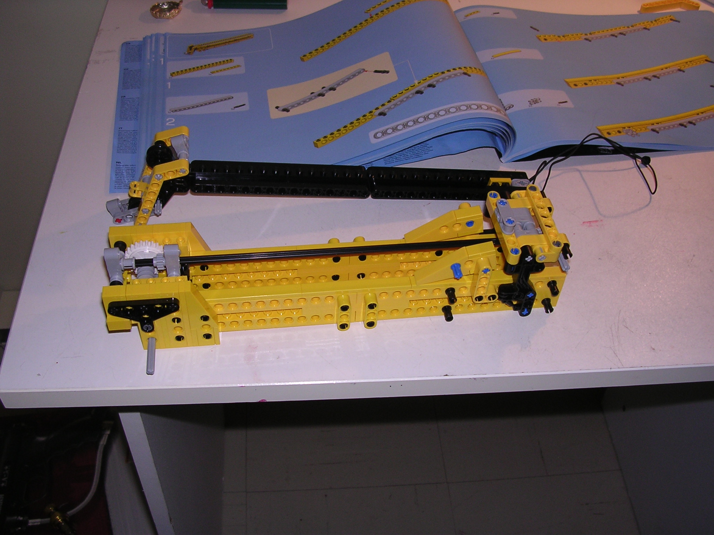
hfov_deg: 49.0
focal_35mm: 38
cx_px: 357
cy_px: 268
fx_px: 784
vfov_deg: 37.7
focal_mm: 5.8
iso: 100
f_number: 2.8
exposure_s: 1/60.1
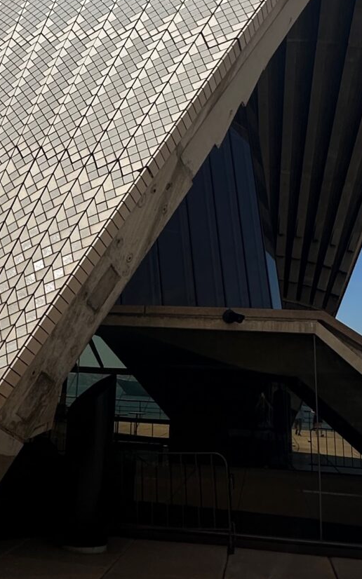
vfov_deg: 41.6
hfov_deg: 27.8
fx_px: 726
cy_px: 114
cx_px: 126
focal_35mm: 46
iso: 50
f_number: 2.2
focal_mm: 2.22
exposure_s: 1/5814
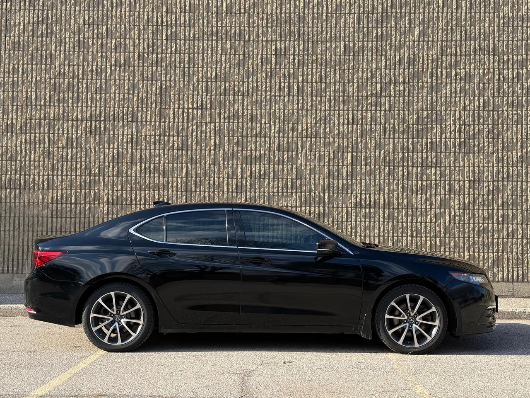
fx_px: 735
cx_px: 265
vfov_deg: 30.3
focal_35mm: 48
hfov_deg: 39.7
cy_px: 199
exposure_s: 1/1931
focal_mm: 6.76
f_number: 1.78
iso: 100
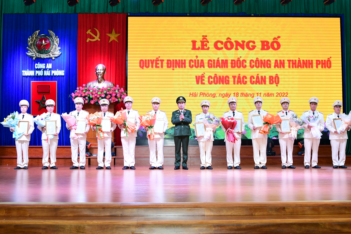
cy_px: 110
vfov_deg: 28.3
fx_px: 464
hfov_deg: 41.5
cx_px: 182
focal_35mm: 48
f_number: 3.2
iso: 640
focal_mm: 29
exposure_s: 1/200
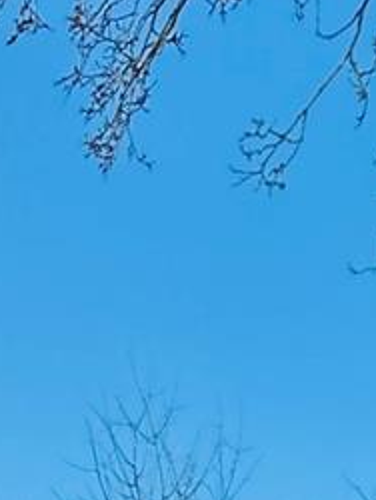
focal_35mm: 86
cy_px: 1230
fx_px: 1243
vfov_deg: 14.3
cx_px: -78
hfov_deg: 16.5
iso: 64
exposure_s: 1/1167
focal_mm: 2.22
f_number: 2.2
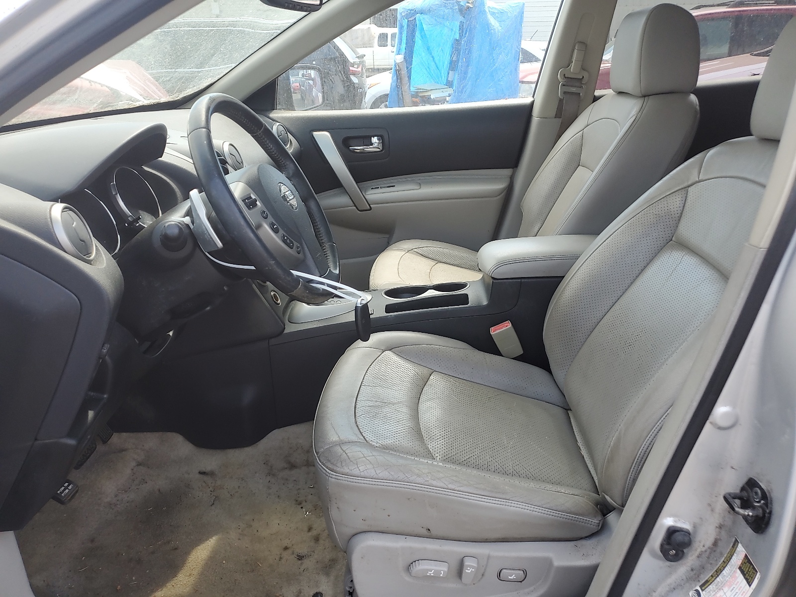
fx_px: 598
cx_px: 398
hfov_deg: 67.3
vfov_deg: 53.1
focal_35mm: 26
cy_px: 298
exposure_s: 1/385
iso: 50
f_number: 1.5
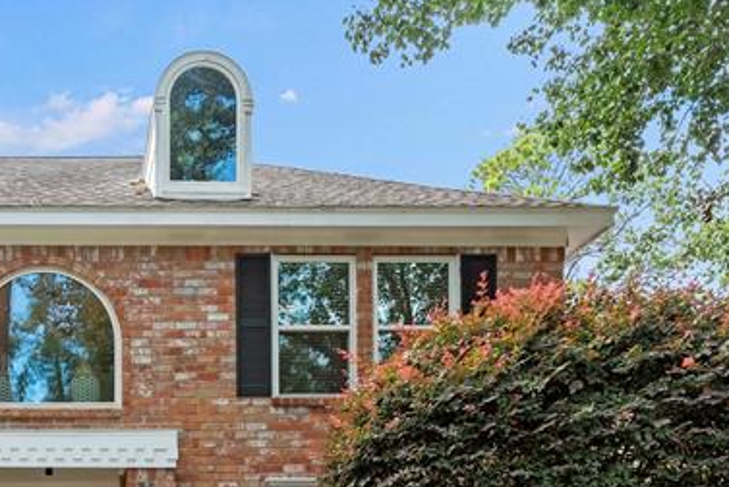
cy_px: 625
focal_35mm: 38
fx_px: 770
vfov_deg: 28.9
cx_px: 93
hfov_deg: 46.4
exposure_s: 1/30
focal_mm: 14
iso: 140
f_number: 8
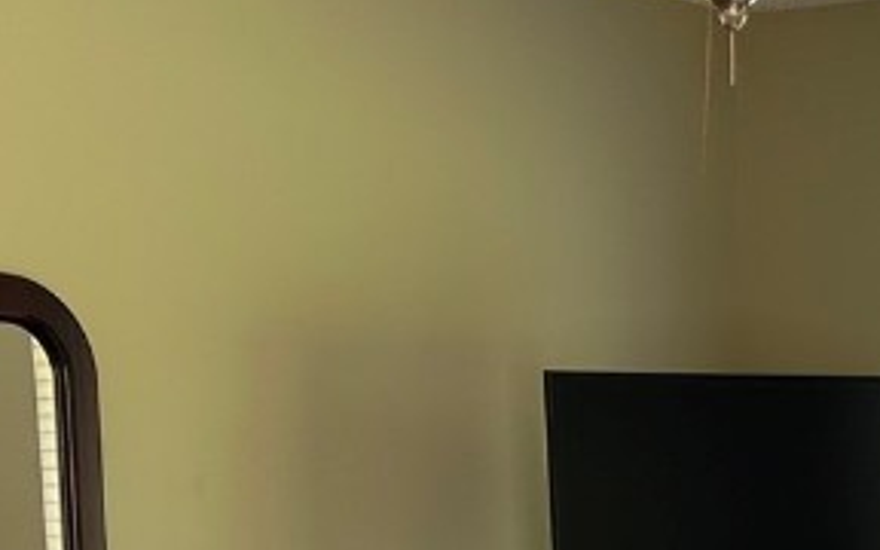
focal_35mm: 98
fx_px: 2350
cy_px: 843
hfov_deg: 20.8
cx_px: 779
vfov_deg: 12.6
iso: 40
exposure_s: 1/120
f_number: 1.5
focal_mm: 5.7
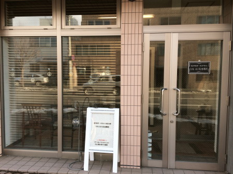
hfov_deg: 60.0
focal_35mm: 30
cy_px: 87
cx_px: 116
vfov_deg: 46.8
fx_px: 202
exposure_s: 1/205
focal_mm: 4.12
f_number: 2.2
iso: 32
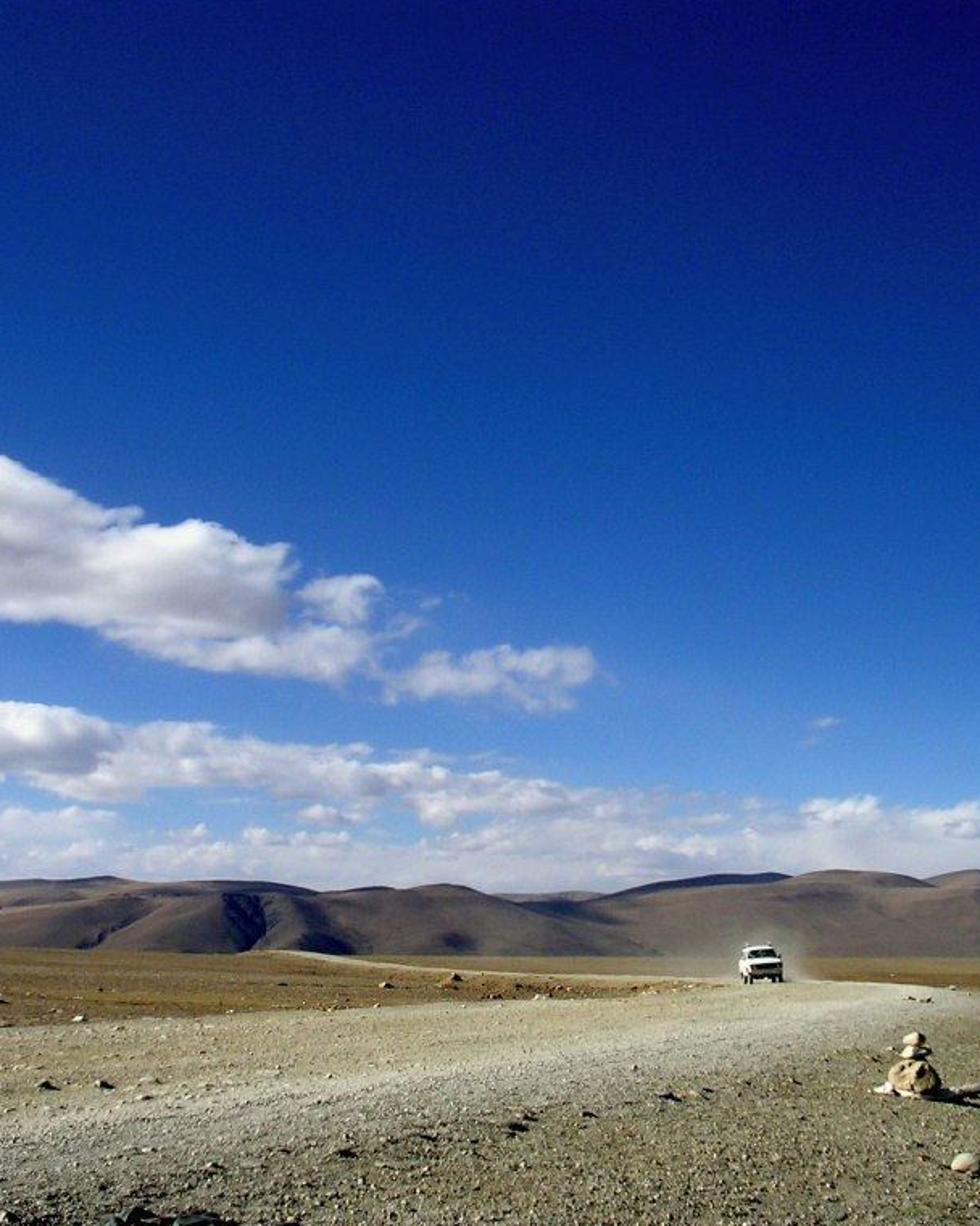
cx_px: 487
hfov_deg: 30.3
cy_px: 608
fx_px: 1813
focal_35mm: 50
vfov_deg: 37.3
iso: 100
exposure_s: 1/316
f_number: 5.6
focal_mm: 5.8
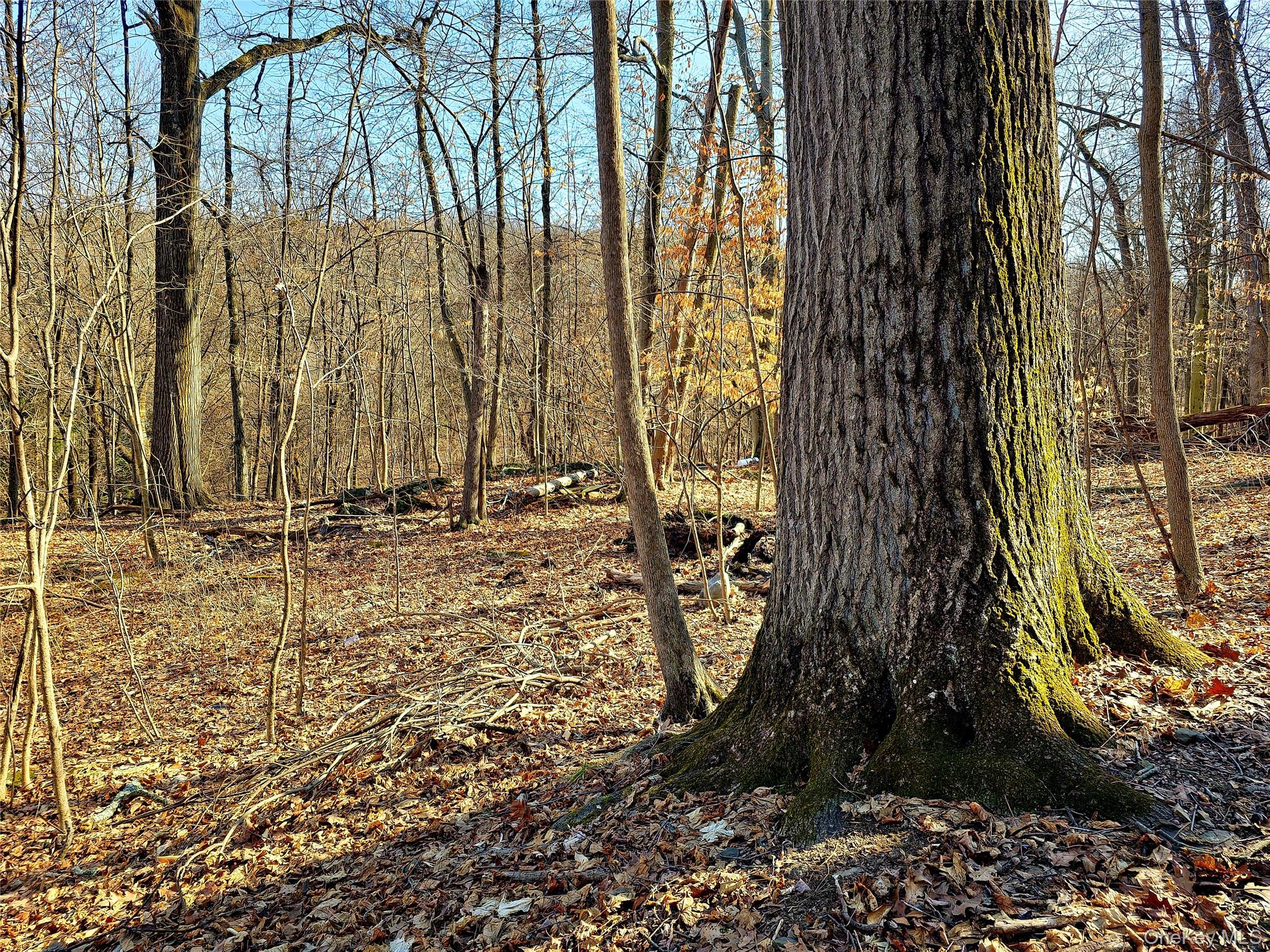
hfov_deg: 73.9
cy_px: 476
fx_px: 844
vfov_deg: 58.9
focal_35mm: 23
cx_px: 635
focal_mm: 6.3
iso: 20
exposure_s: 1/120
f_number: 1.7
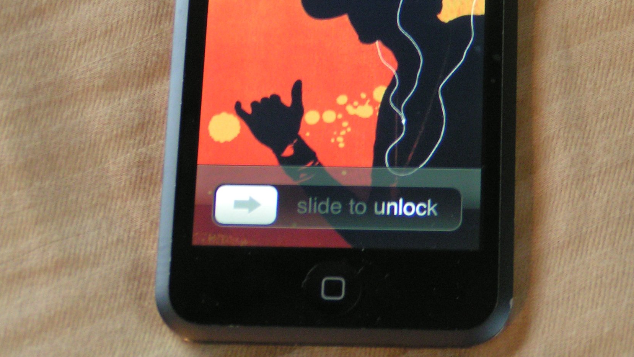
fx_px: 2354
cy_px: 65
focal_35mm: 140
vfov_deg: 8.6
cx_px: 358
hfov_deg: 15.3
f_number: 3.5
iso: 200
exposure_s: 1/15
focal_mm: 15.9
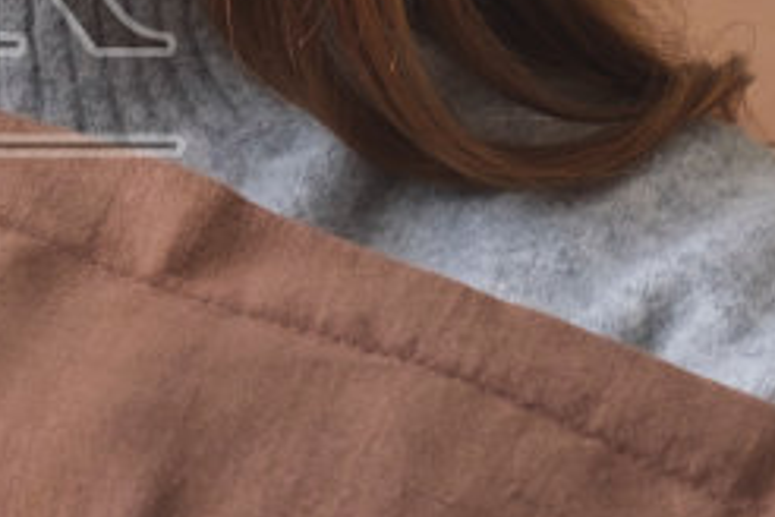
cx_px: -347
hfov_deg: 4.8
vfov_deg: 3.2
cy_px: -8
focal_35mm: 429
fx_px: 9235
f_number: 2.8
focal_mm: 44.1
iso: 160
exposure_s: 1/180
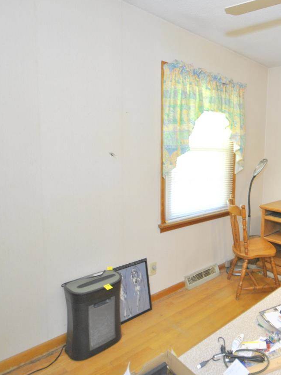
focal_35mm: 25
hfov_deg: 50.6
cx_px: 236
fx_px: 270
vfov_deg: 69.3
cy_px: 180
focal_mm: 10
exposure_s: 1/13
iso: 400
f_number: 4
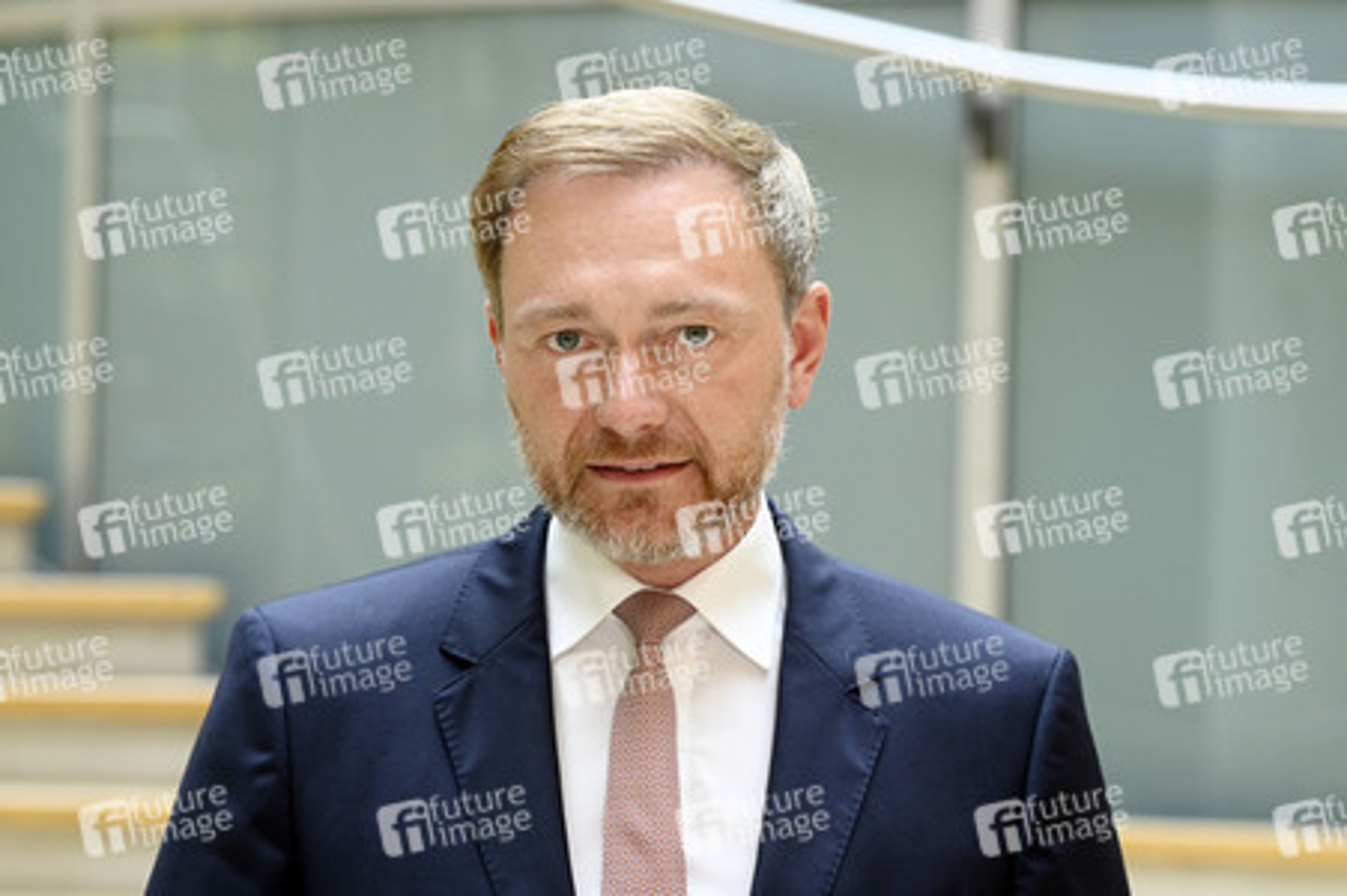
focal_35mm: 165
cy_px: 448
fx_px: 6169
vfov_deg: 8.3
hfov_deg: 12.5
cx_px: 674
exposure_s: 1/200
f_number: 7.1
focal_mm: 165
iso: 2000
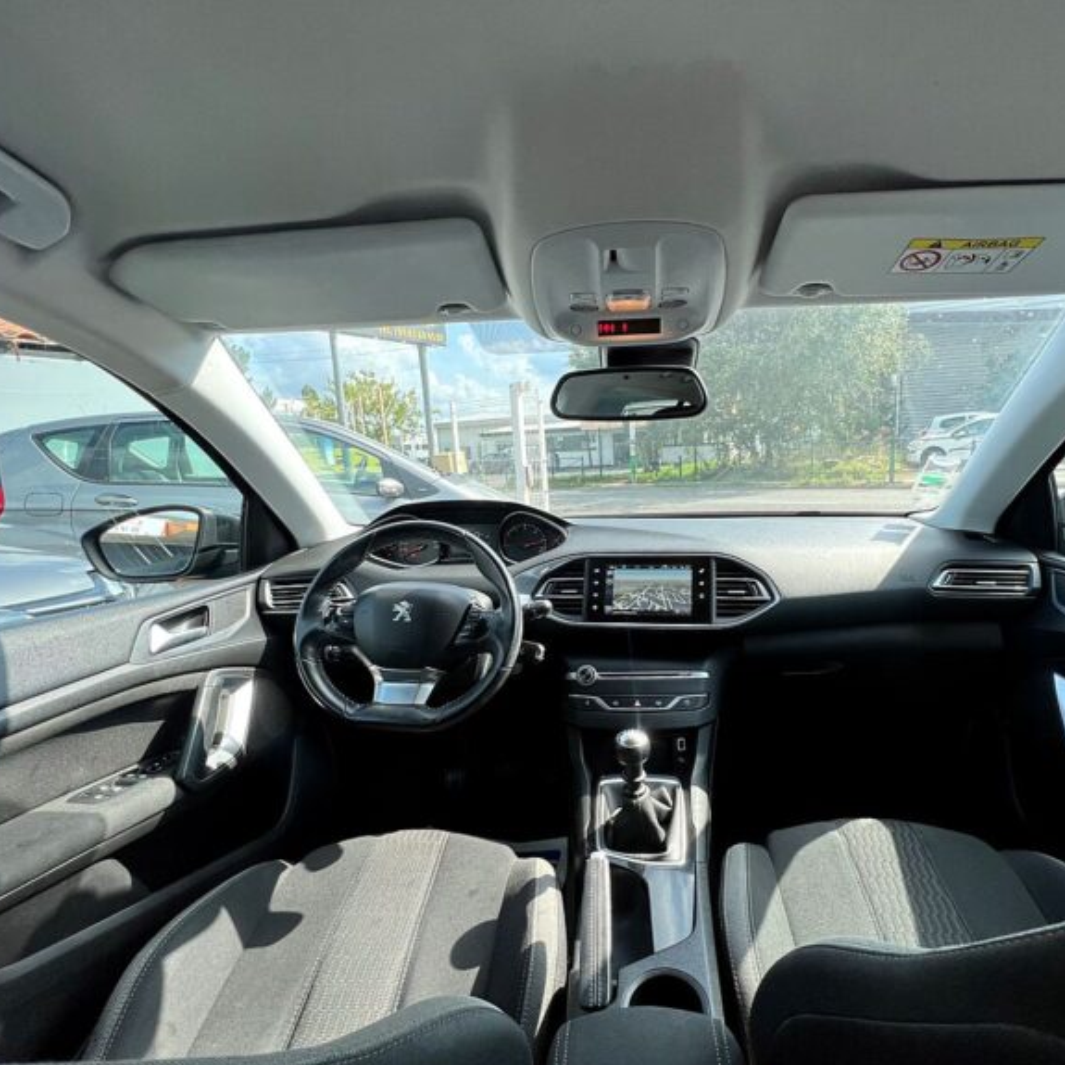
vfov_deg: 87.4
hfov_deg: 87.0
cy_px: 554
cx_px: 598
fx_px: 557
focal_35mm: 16
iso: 32
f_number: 1.8
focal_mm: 1.57
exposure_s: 1/430
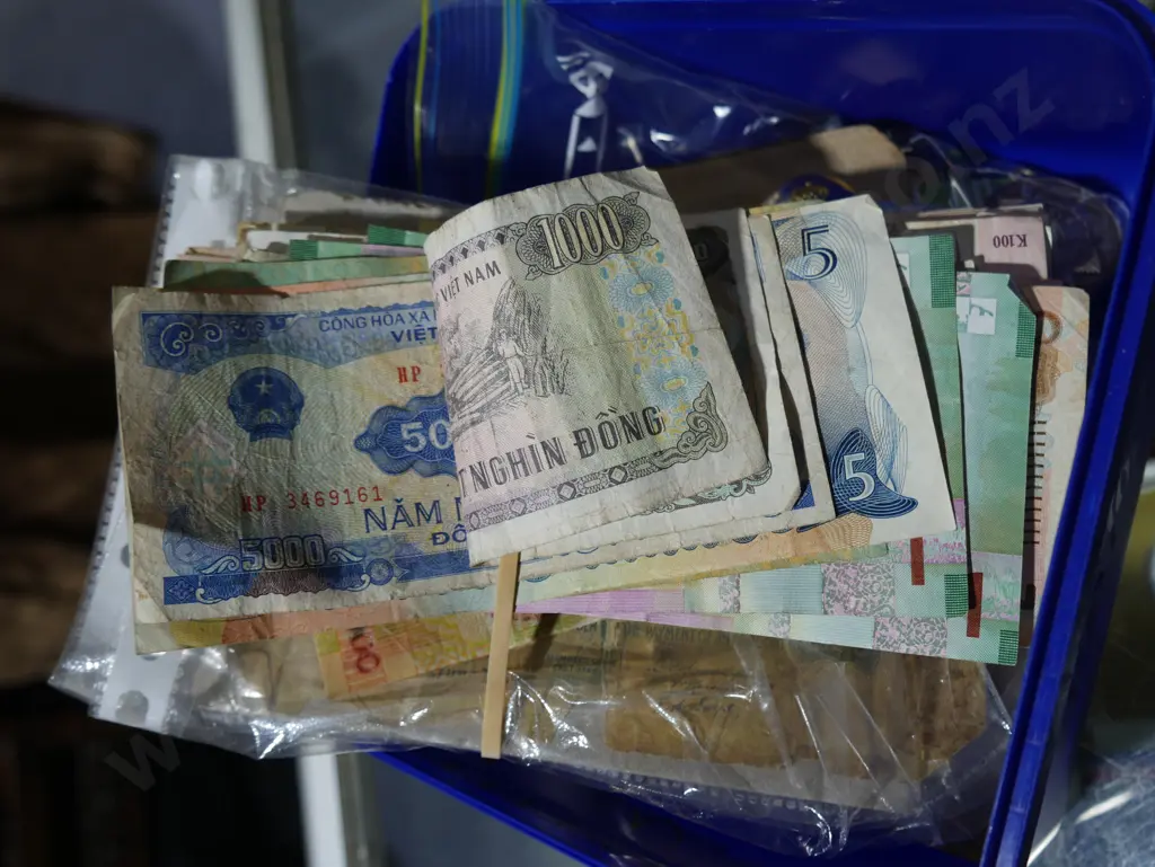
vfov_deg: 39.7
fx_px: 1202
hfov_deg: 51.3
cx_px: 578
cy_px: 434
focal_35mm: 36
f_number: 4
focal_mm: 18
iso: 200
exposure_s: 1/80
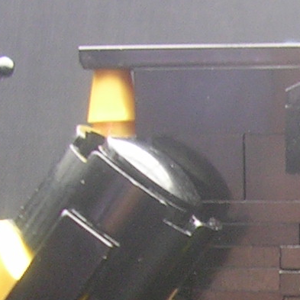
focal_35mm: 175
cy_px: 439
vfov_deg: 9.7
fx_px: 1716
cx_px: 538
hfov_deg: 9.5
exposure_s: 1/35.4
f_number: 2.8
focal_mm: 5.8
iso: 50
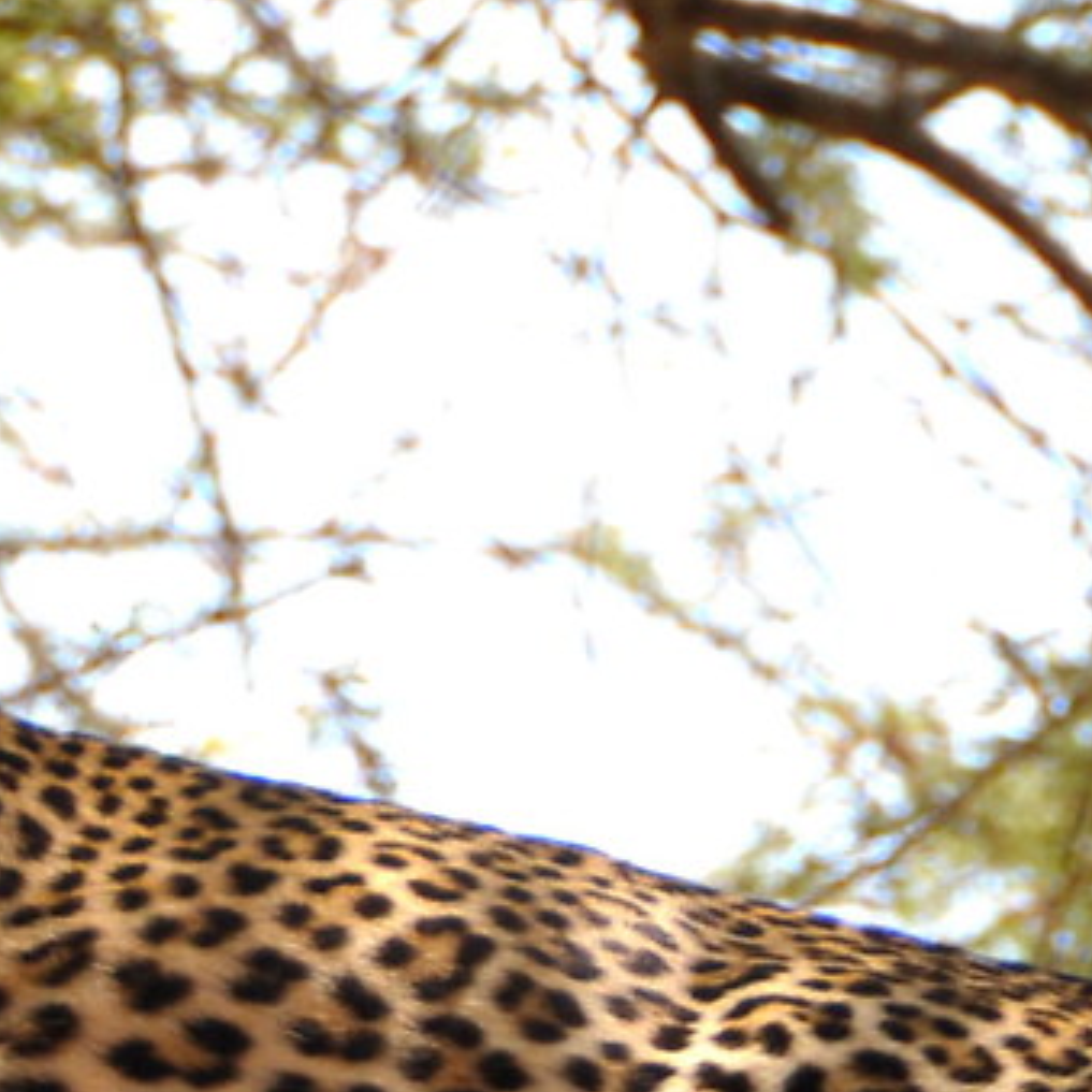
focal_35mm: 1805
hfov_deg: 1.0
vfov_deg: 1.0
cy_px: 1160
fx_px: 64421
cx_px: -135
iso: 200
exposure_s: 1/400
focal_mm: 200
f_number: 5.6
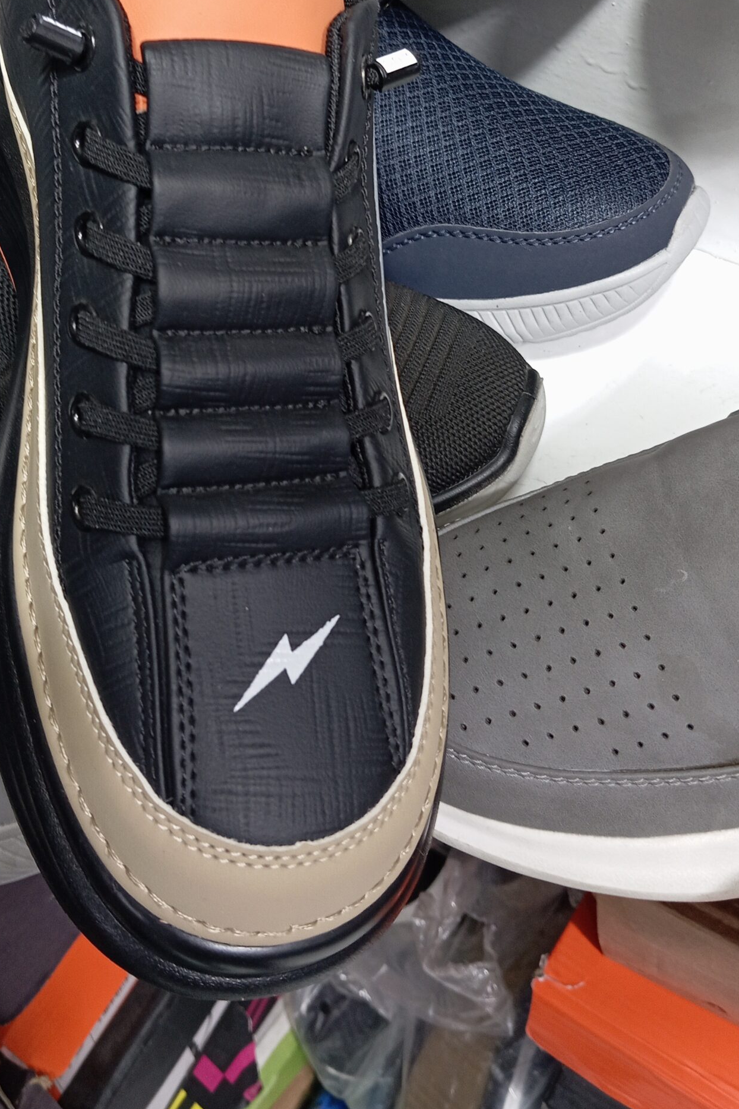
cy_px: 362
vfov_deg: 47.6
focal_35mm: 40
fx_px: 1232
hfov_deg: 33.3
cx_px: 289
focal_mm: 4.22
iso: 248
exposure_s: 1/33.3
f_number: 1.8
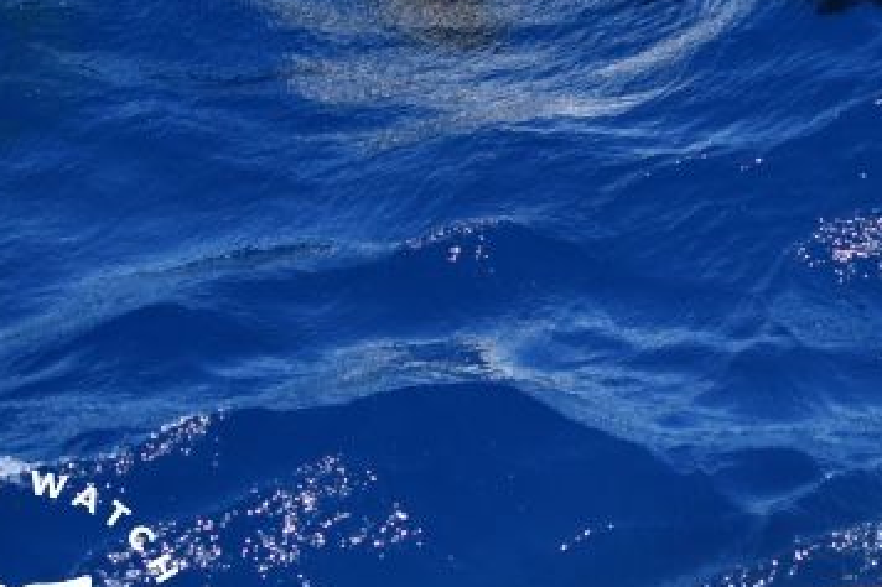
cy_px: 185
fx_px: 3306
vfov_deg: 10.1
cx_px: 813
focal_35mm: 135
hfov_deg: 15.0
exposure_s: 1/8000
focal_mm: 60
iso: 1100
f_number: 4.5
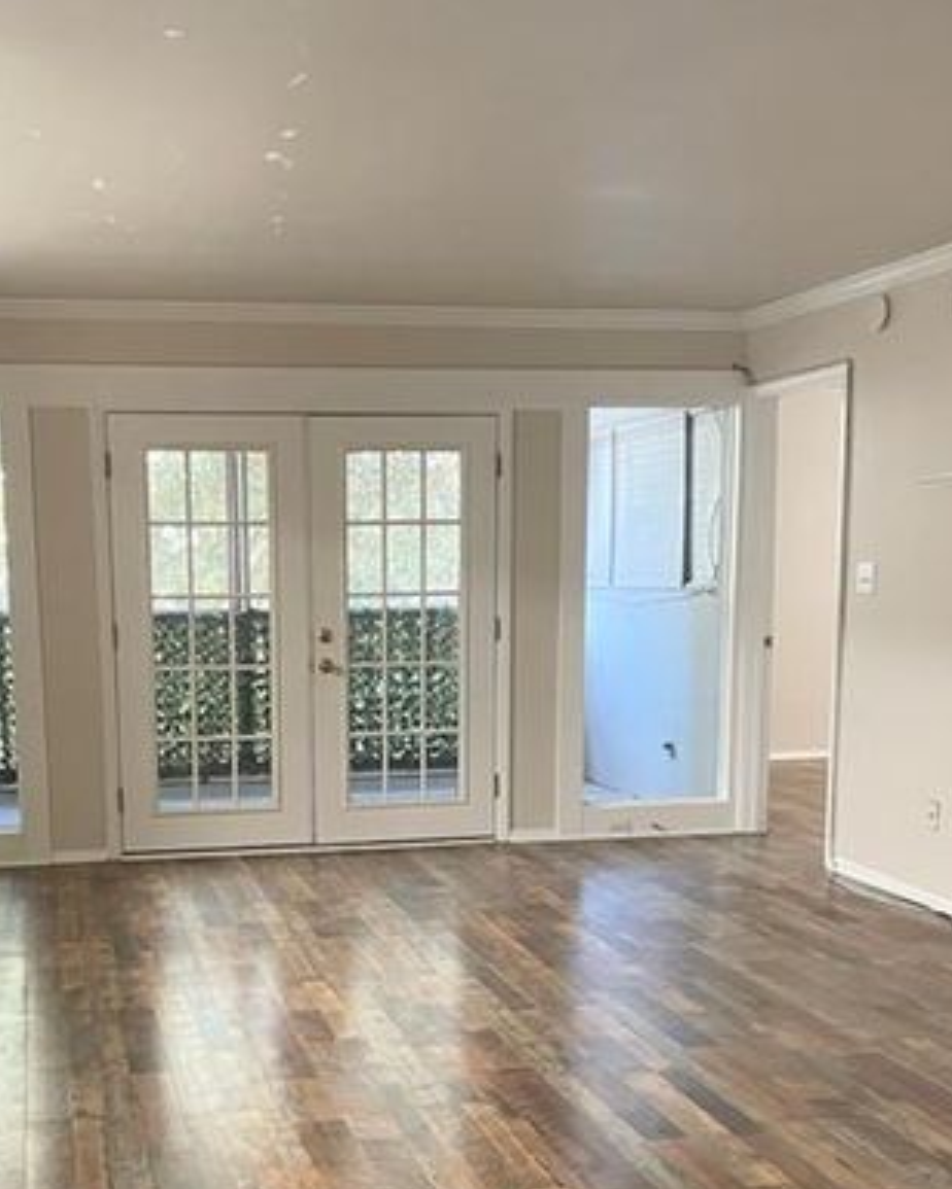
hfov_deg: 33.8
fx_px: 1550
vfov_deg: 41.3
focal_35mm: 44
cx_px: 318
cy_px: 829
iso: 500
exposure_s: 1/60
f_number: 1.6
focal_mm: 4.2
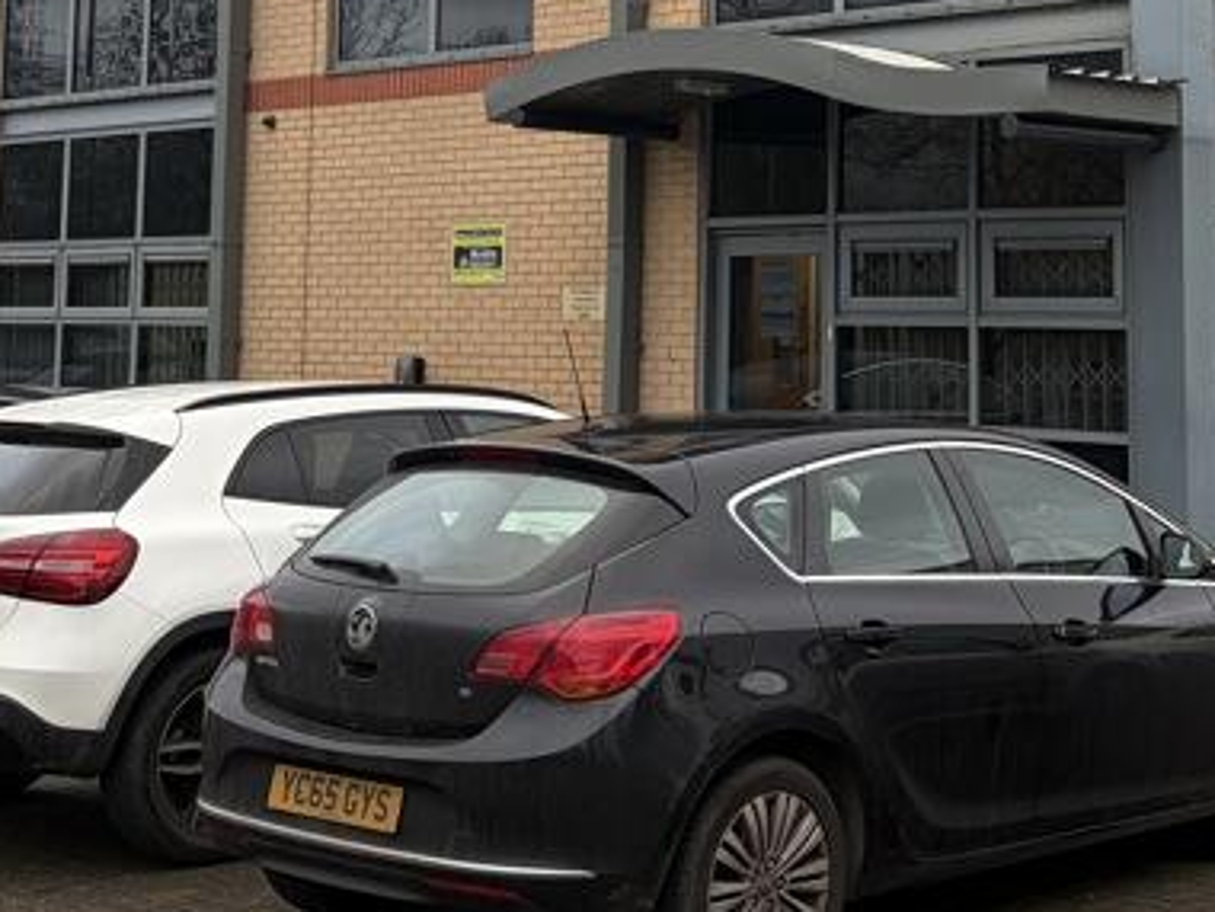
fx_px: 2457
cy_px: 0
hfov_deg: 27.4
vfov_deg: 20.3
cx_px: 914
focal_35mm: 70
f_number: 1.6
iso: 32
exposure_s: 1/153
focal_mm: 5.96
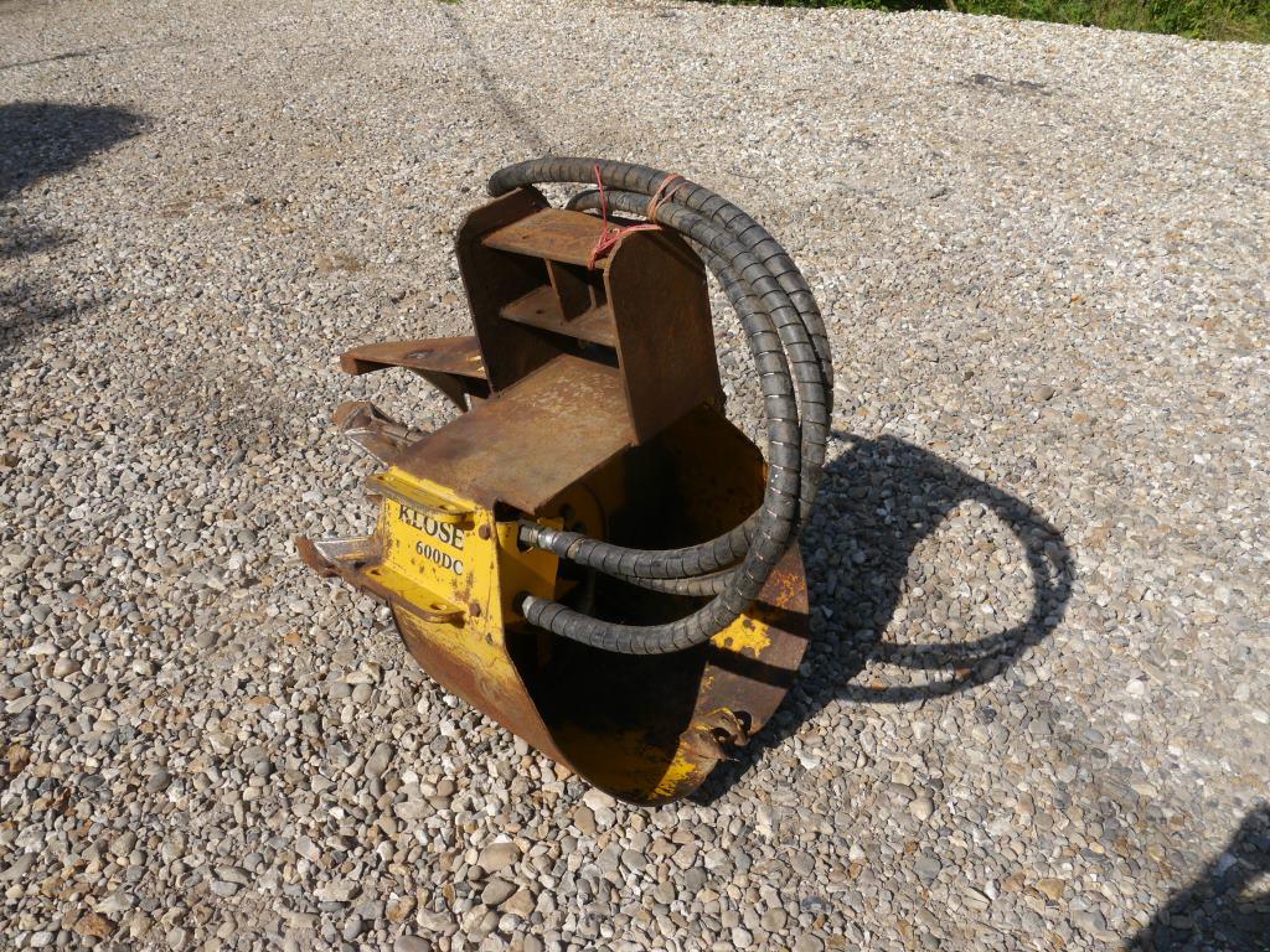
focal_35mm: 28
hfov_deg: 63.4
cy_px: 476
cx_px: 635
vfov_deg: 49.7
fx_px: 1027
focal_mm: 14
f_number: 8
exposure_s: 1/400
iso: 160
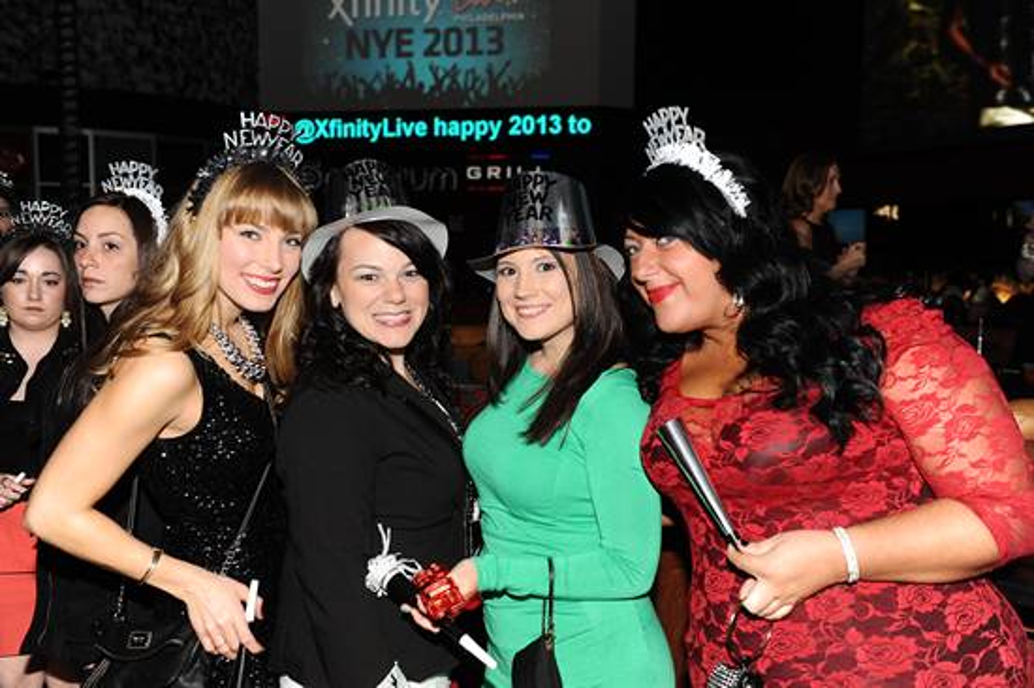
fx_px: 1091
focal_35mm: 38
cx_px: 517
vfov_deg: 35.0
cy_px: 344
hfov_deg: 50.7
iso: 1100
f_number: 4.8
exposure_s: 1/250
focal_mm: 38
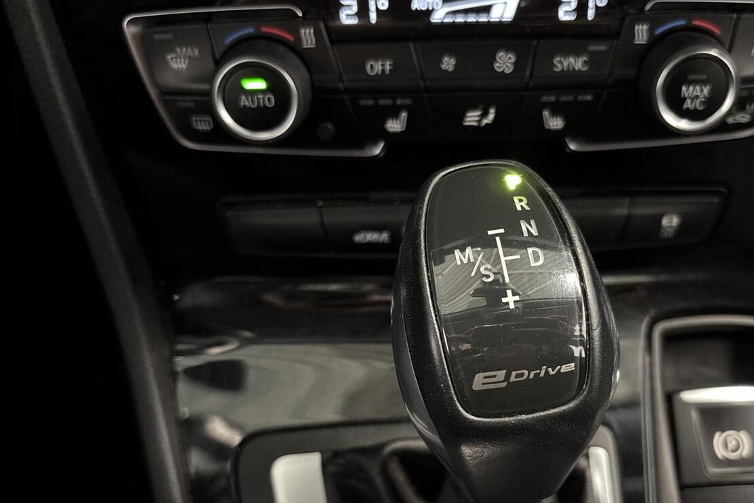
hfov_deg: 53.9
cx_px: 467
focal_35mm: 35
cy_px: 310
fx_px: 733
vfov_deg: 37.7
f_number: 1.6
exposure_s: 1/23
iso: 1000
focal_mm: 5.96
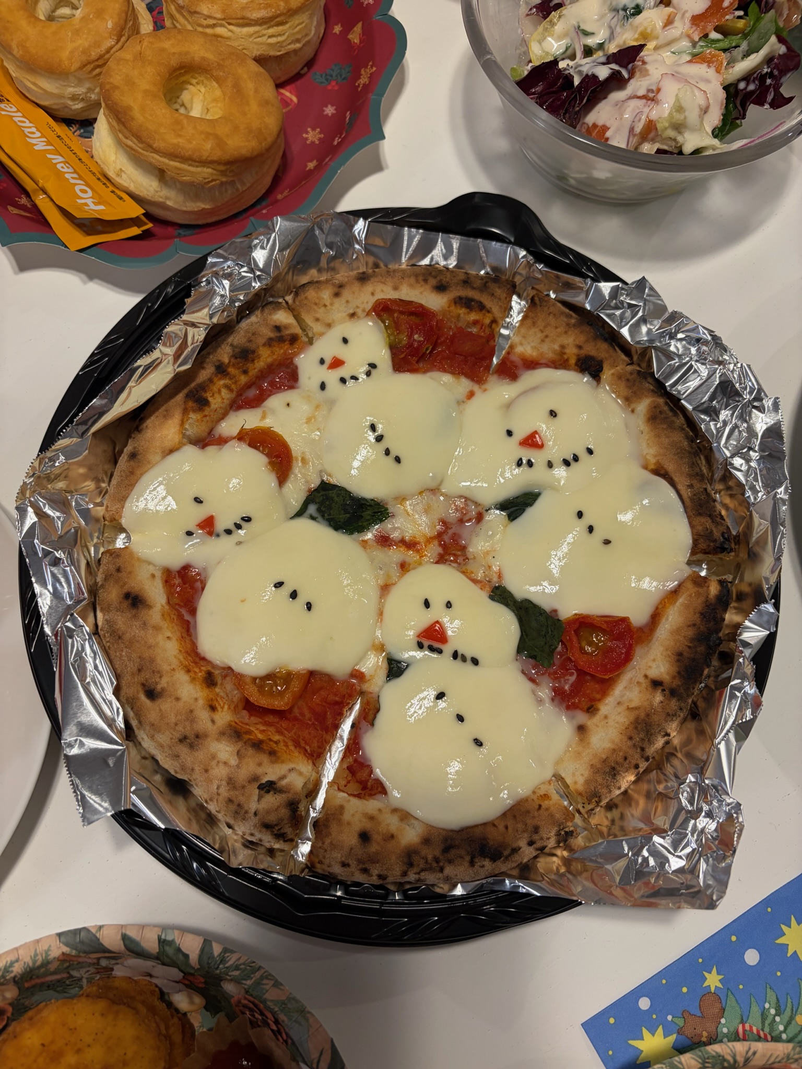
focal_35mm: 26
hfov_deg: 53.1
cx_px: 401
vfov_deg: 67.3
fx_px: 803
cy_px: 534
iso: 80
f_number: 1.6
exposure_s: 1/50
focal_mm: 5.96
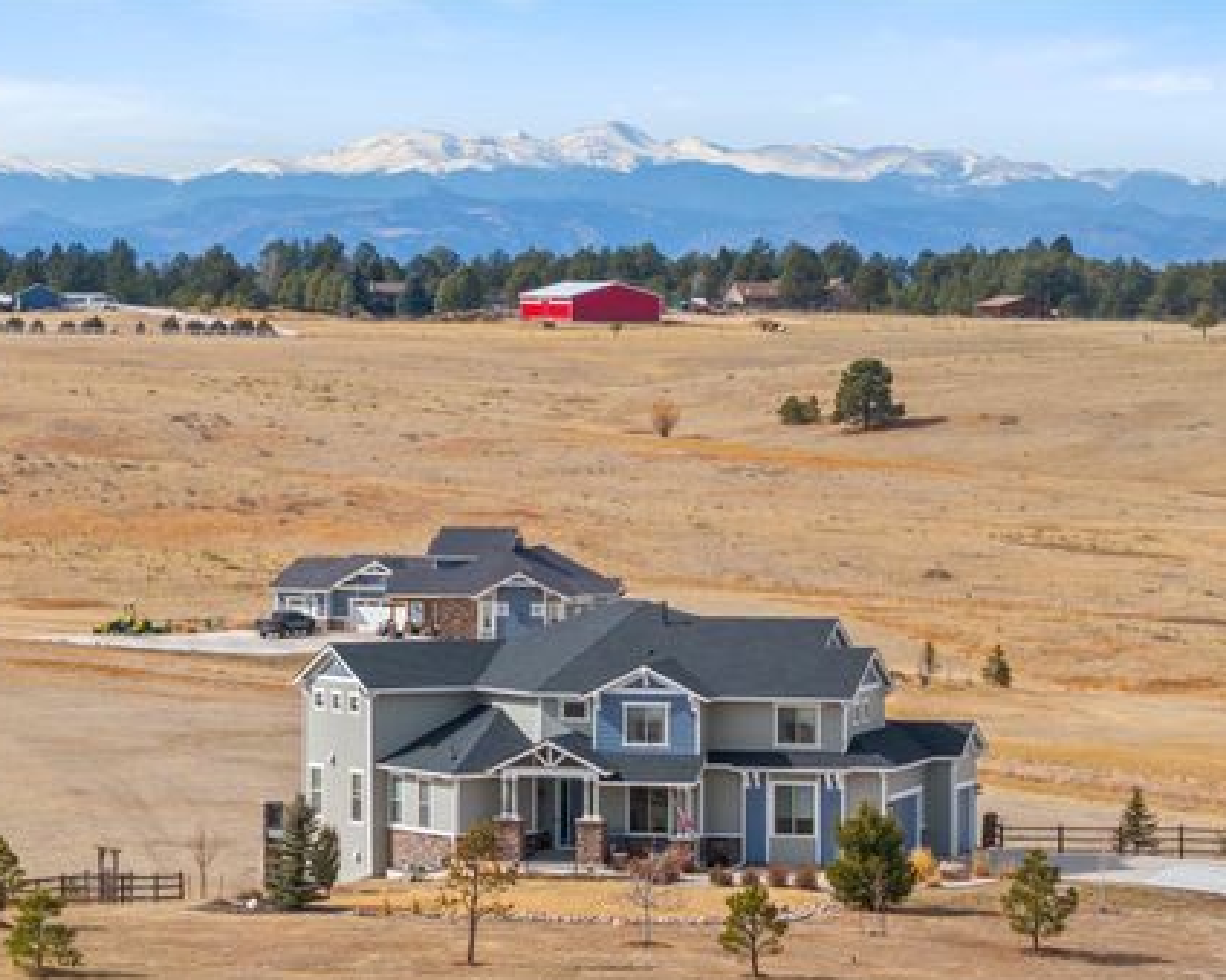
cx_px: 636
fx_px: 6929
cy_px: 538
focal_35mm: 191
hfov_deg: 10.1
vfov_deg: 8.1
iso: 100
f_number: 3.4
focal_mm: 30.71
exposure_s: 1/640
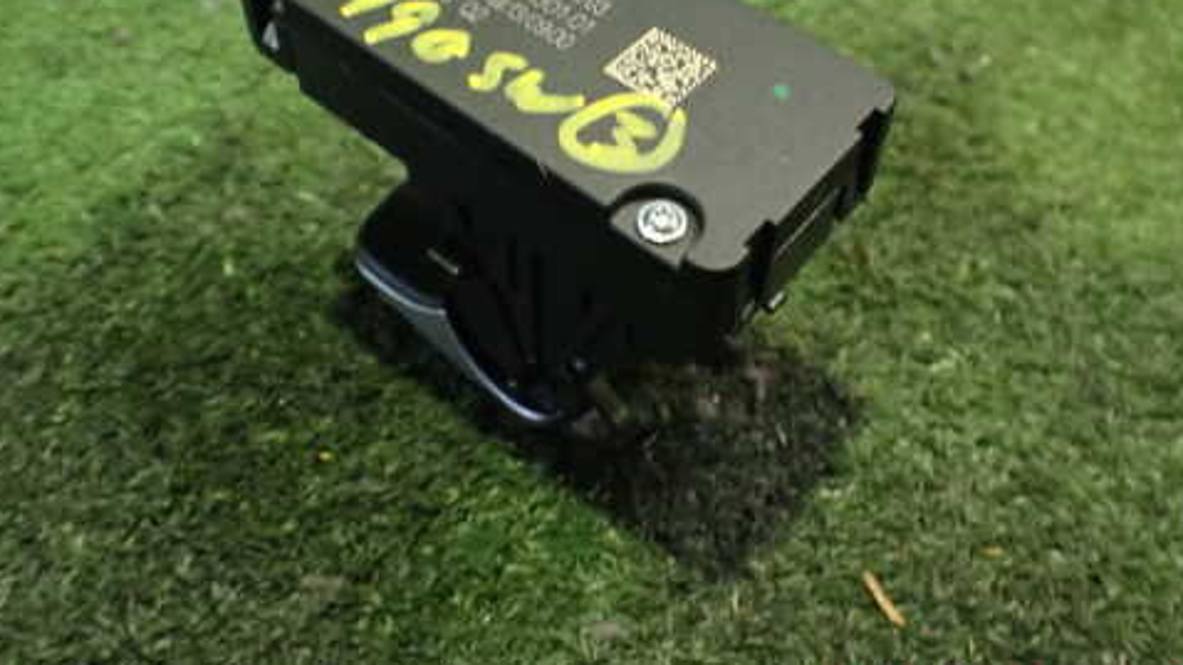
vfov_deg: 28.6
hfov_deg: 49.3
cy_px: 168
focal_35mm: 41
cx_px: 646
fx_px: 1286
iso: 1250
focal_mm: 5.4
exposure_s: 1/30
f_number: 2.3
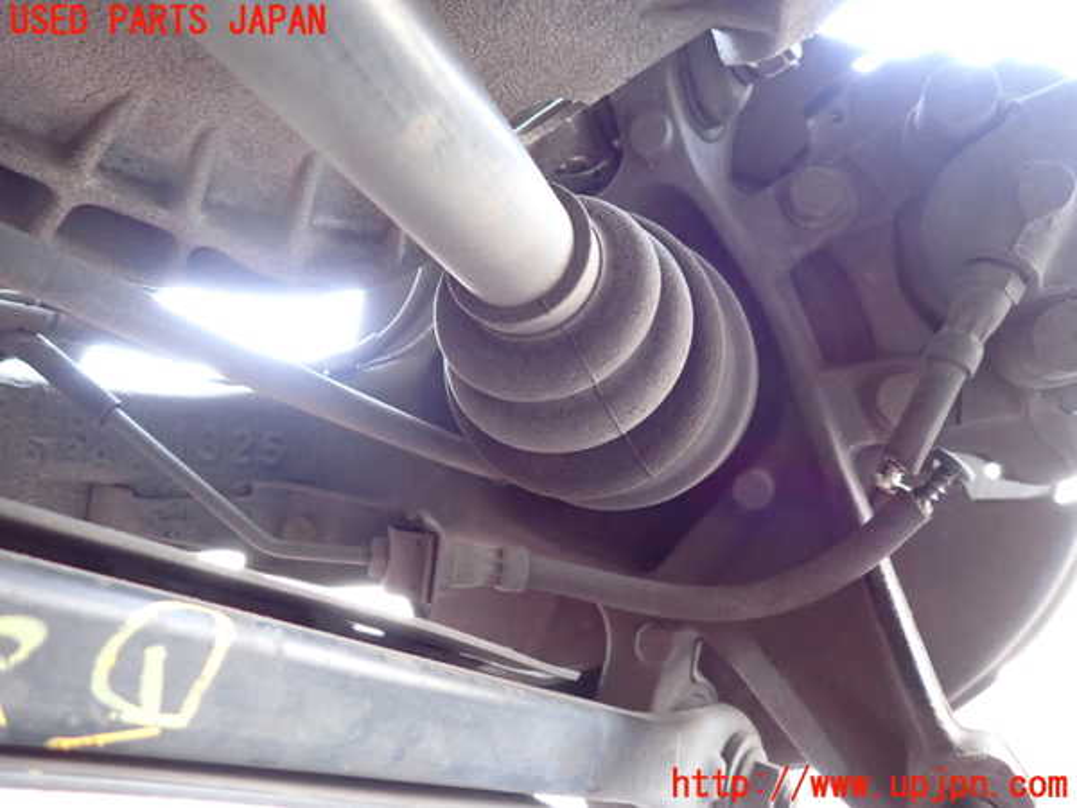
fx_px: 778
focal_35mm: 25
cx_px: 538
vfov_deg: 54.9
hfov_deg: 69.4
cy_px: 404
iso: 1000
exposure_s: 1/100
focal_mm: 4.5
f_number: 2
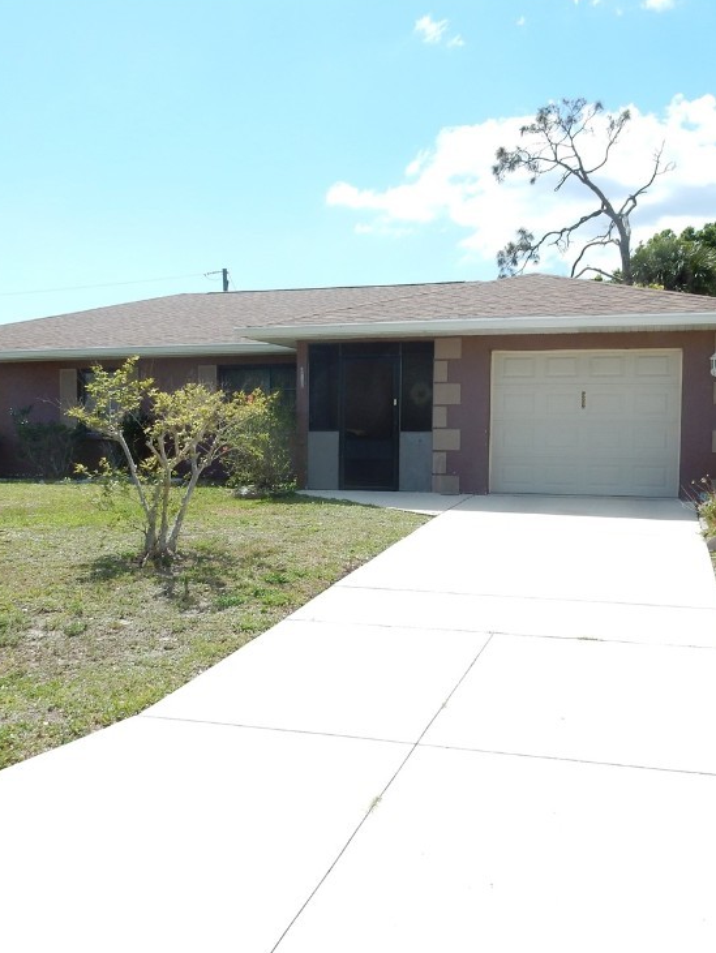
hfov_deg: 40.7
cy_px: 489
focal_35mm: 35
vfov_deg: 52.6
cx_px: 357
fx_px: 964
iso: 125
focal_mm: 4.5
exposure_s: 1/1000
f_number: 3.7
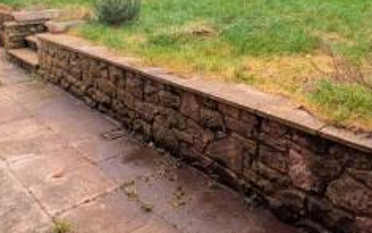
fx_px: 345
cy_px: 7
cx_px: 258
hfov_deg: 55.1
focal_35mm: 34
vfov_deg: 34.4
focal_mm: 1.95
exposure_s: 1/1208
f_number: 2.2
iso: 49
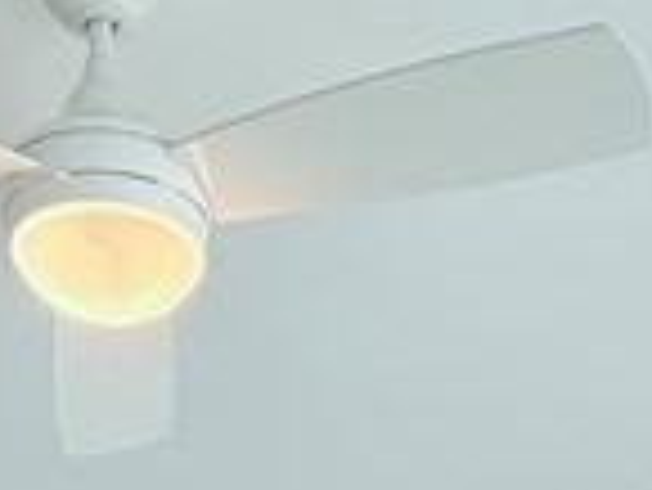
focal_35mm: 99
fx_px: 1866
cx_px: 373
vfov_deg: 10.9
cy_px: 1389
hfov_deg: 19.8
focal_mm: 2.22
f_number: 2.2
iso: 64
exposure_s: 1/124
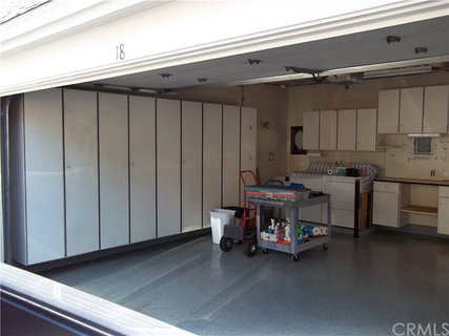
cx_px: 224
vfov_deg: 44.1
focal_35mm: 32
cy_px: 168
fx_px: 415
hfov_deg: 56.8
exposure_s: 1/160
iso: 80
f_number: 2.9
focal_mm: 5.7
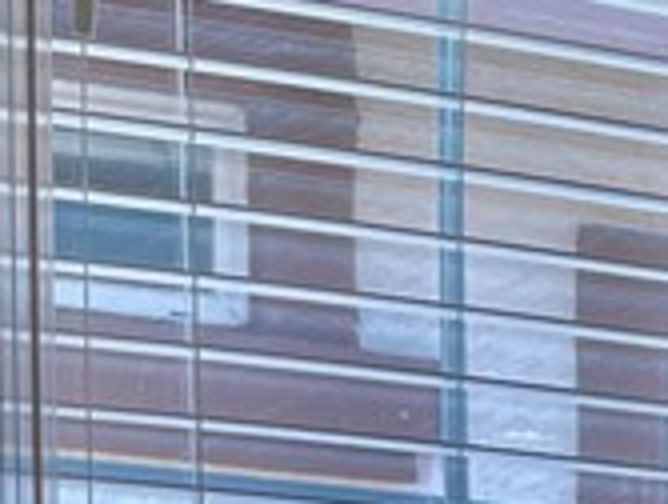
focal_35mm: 159
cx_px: 1844
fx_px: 3075
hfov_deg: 10.0
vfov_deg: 8.3
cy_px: 1384
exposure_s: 1/120
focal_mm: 5.1
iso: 80
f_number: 1.6
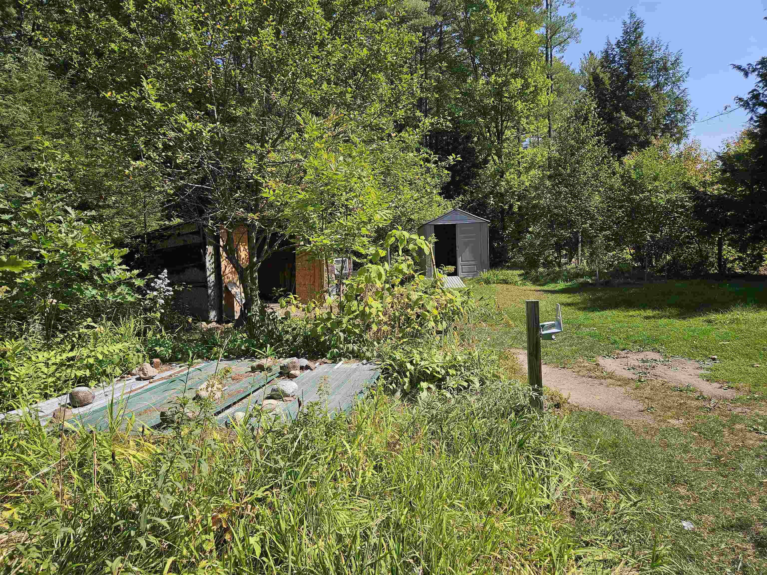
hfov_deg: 73.9
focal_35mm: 23
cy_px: 288
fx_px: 510
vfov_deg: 58.9
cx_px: 384
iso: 25
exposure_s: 1/1418
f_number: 1.8
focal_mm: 5.4
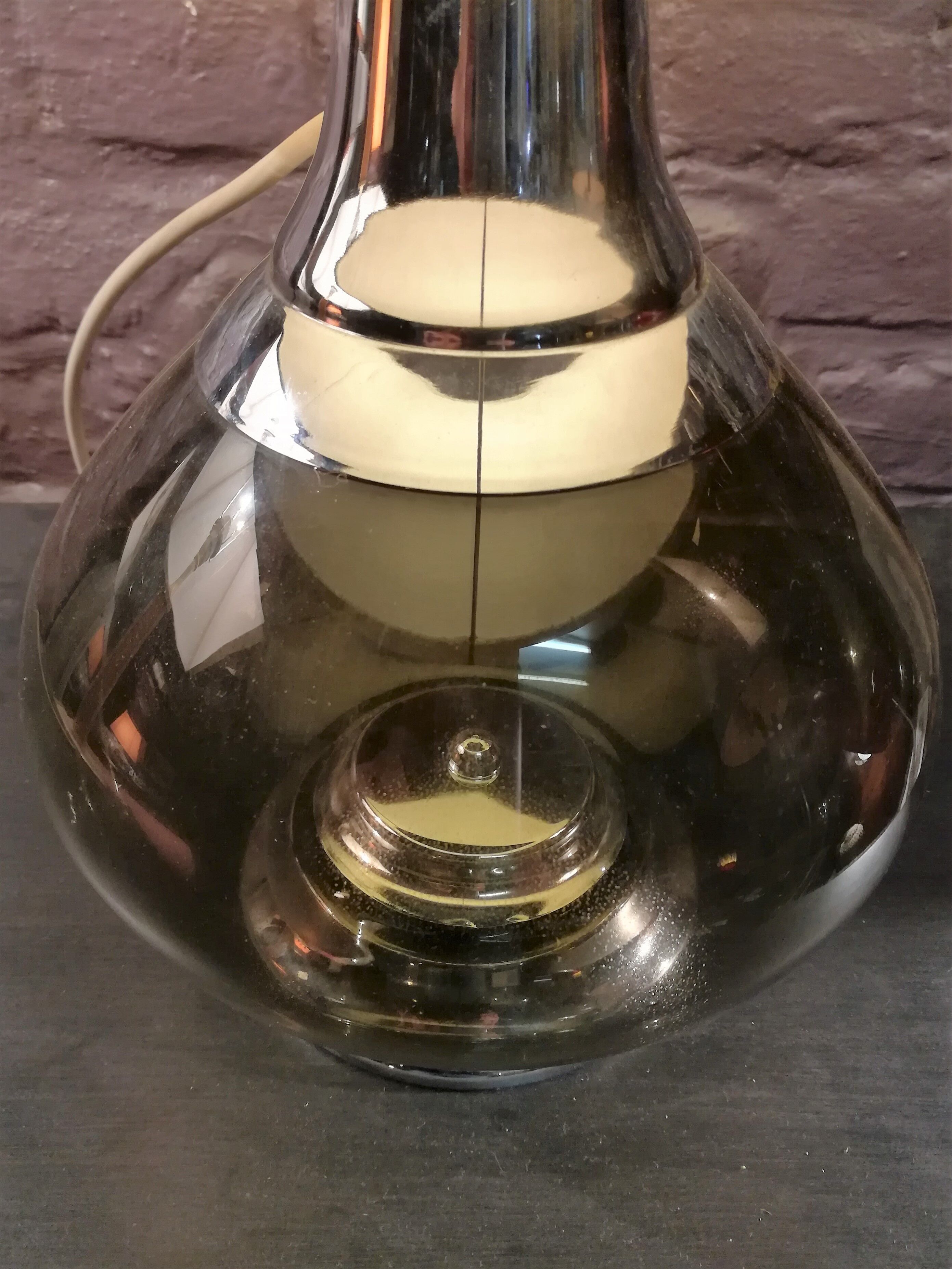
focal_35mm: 26
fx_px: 953
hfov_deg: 53.1
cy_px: 634
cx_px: 476
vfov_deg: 67.3
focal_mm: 3.83
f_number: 2.2
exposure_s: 1/33.3
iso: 250
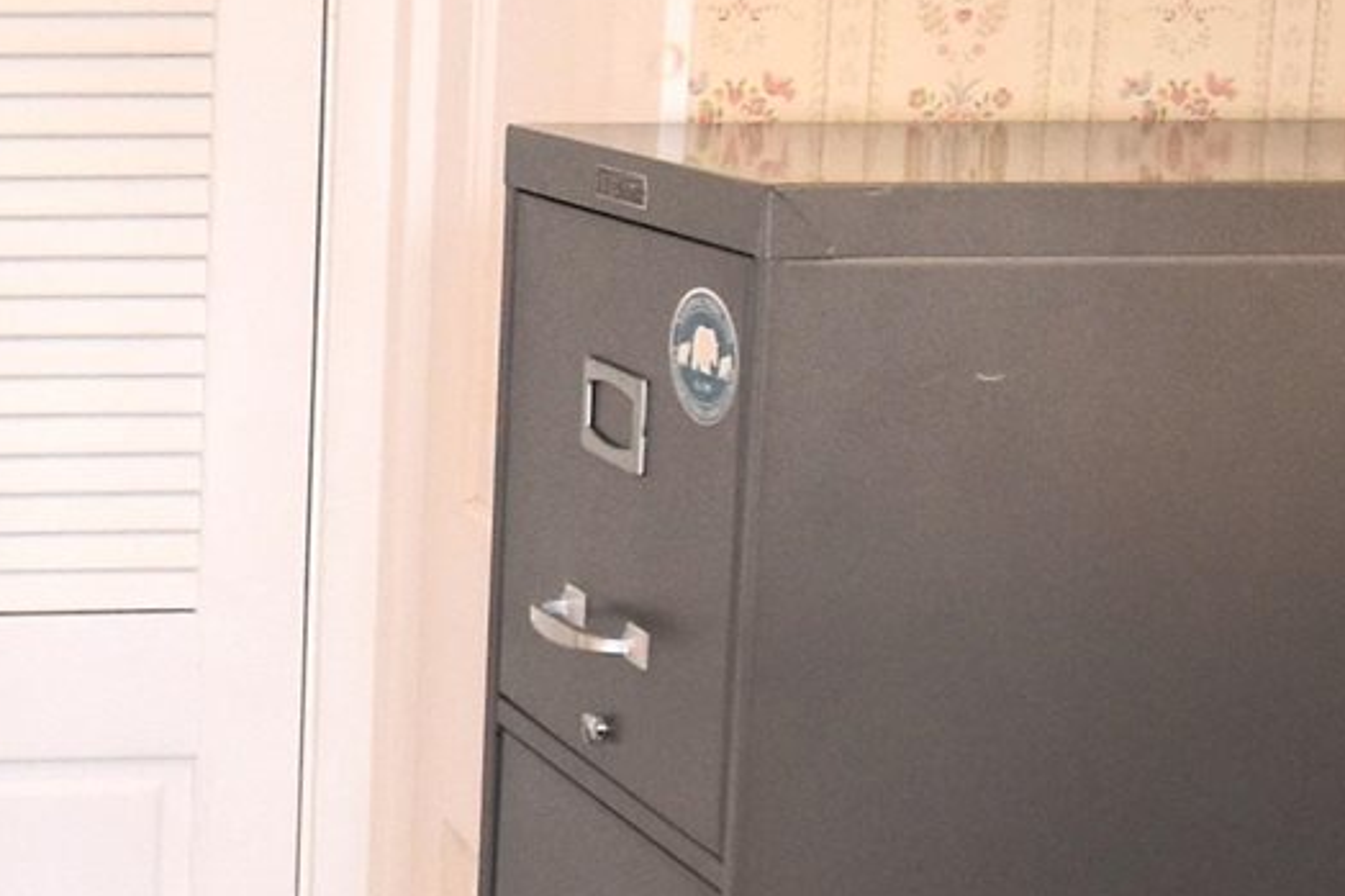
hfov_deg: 21.4
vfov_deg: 15.5
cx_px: -287
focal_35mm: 88
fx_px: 3287
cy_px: 452
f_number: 4.5
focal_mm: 10
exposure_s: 1/80
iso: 400
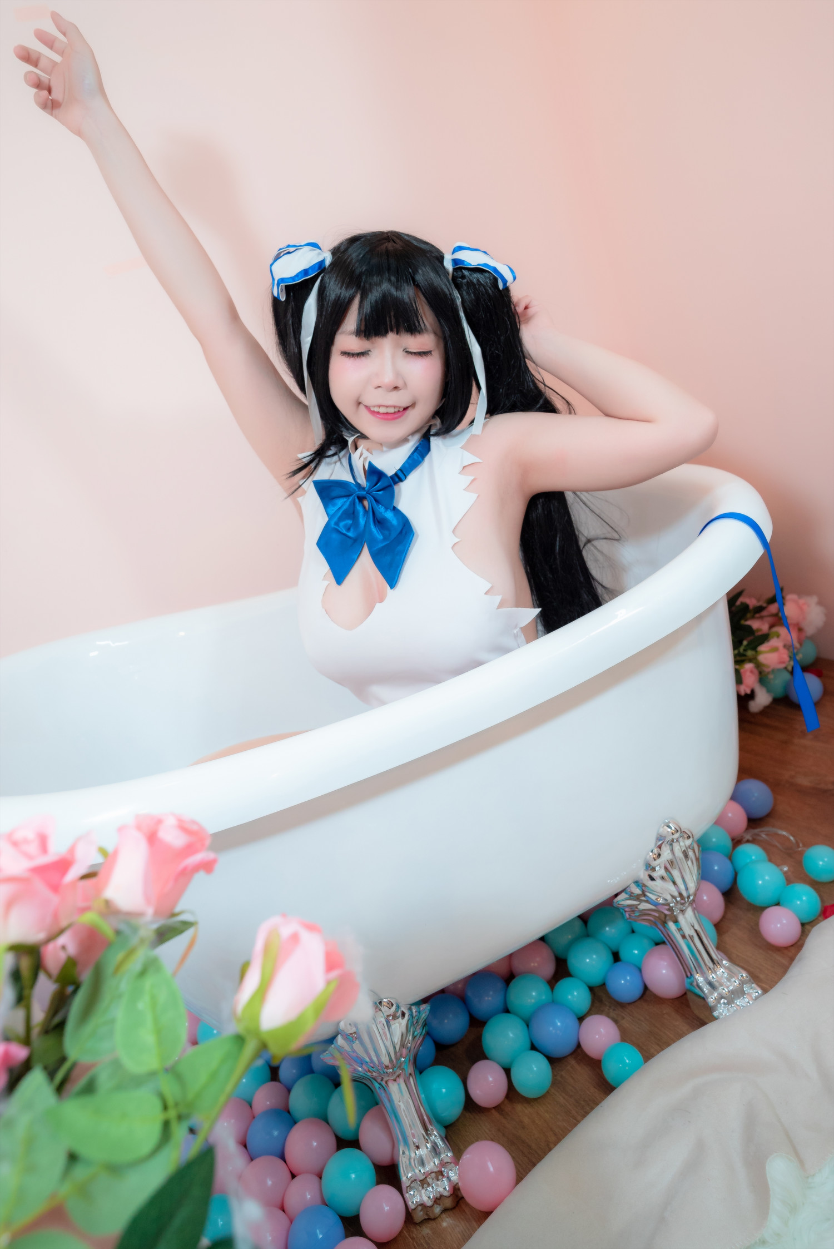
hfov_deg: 55.2
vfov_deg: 76.1
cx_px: 417
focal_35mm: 23
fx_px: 798
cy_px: 624
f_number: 4
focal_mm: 23
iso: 1600
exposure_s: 1/60
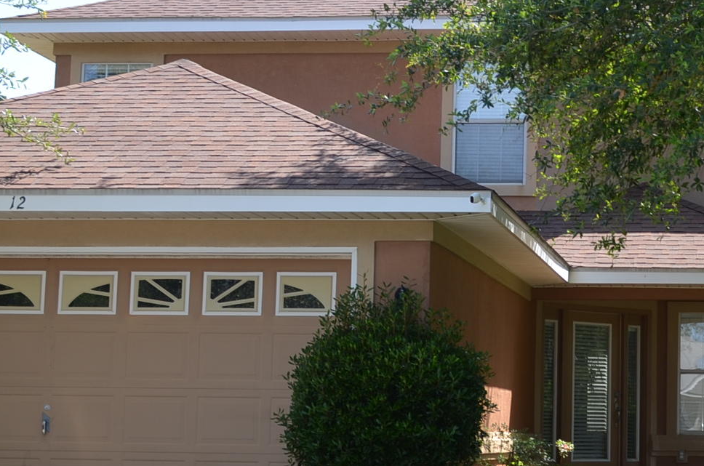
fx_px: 1639
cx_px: 672
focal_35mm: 84
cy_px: 237
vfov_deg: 16.2
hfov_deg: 23.4
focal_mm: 22
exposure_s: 1/200
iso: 100
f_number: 6.3
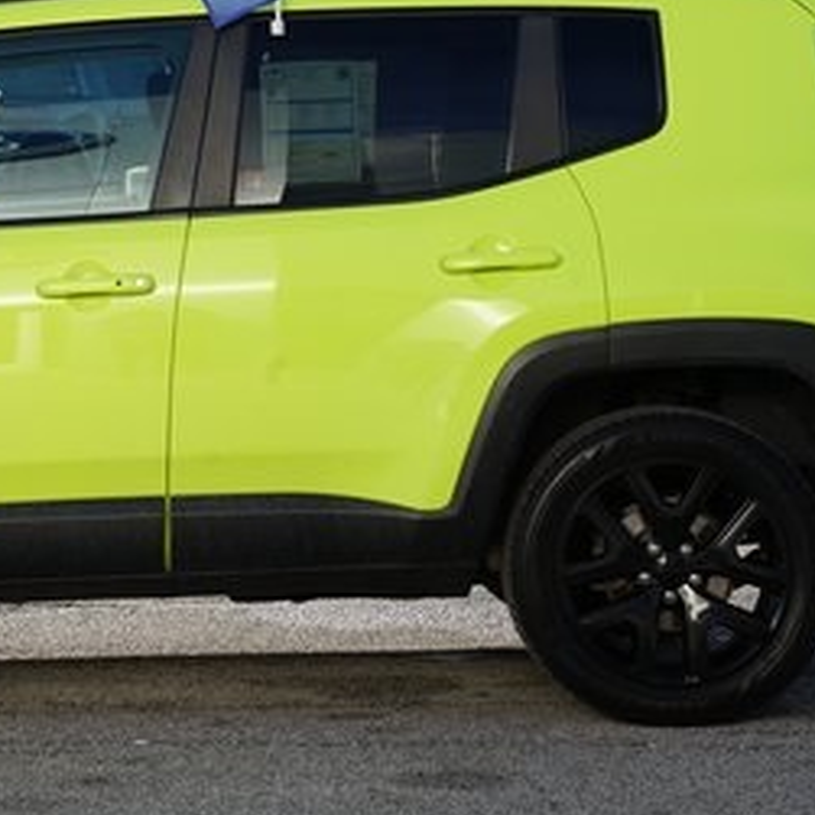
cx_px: 58
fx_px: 3410
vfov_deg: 13.6
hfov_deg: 13.5
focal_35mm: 128
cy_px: 252
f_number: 13
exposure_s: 1/80
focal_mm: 59
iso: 100
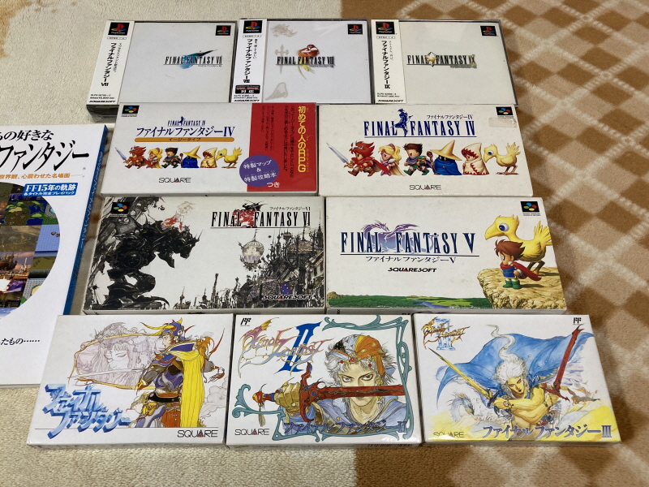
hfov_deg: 63.4
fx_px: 525
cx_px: 324
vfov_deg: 49.7
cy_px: 244
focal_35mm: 28
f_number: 1.8
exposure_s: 1/60
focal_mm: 3.99
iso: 160
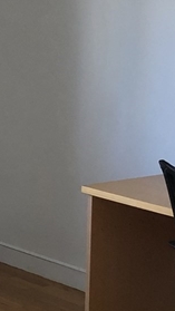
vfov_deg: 19.1
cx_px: -78
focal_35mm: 112
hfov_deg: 10.5
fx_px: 924
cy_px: 136
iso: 64
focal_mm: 3.99
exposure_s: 1/15
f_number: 1.8
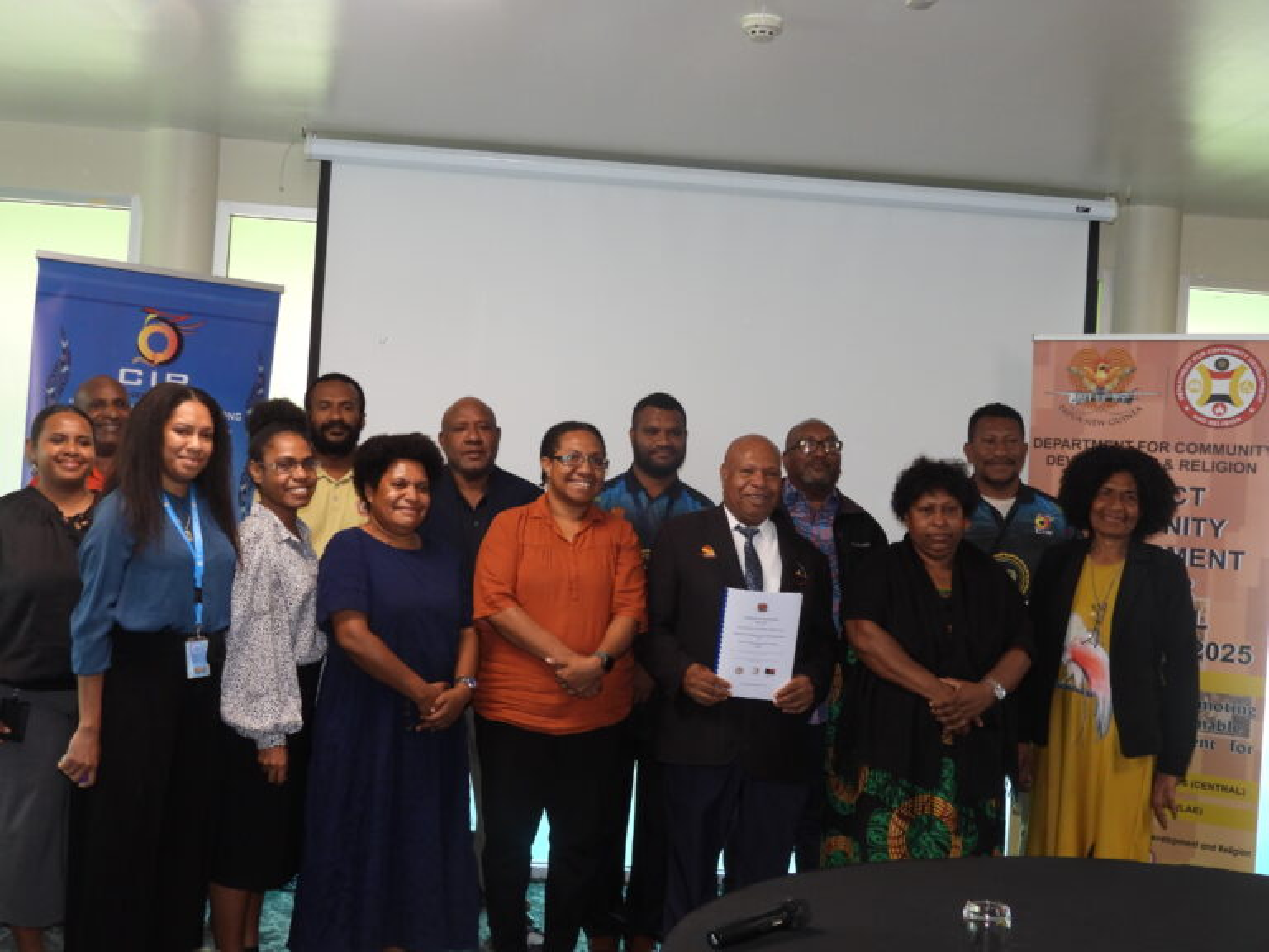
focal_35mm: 43
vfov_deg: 33.6
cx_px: 634
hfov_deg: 43.9
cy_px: 476
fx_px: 1576
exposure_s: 1/30
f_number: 3.2
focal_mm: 7.7
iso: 200
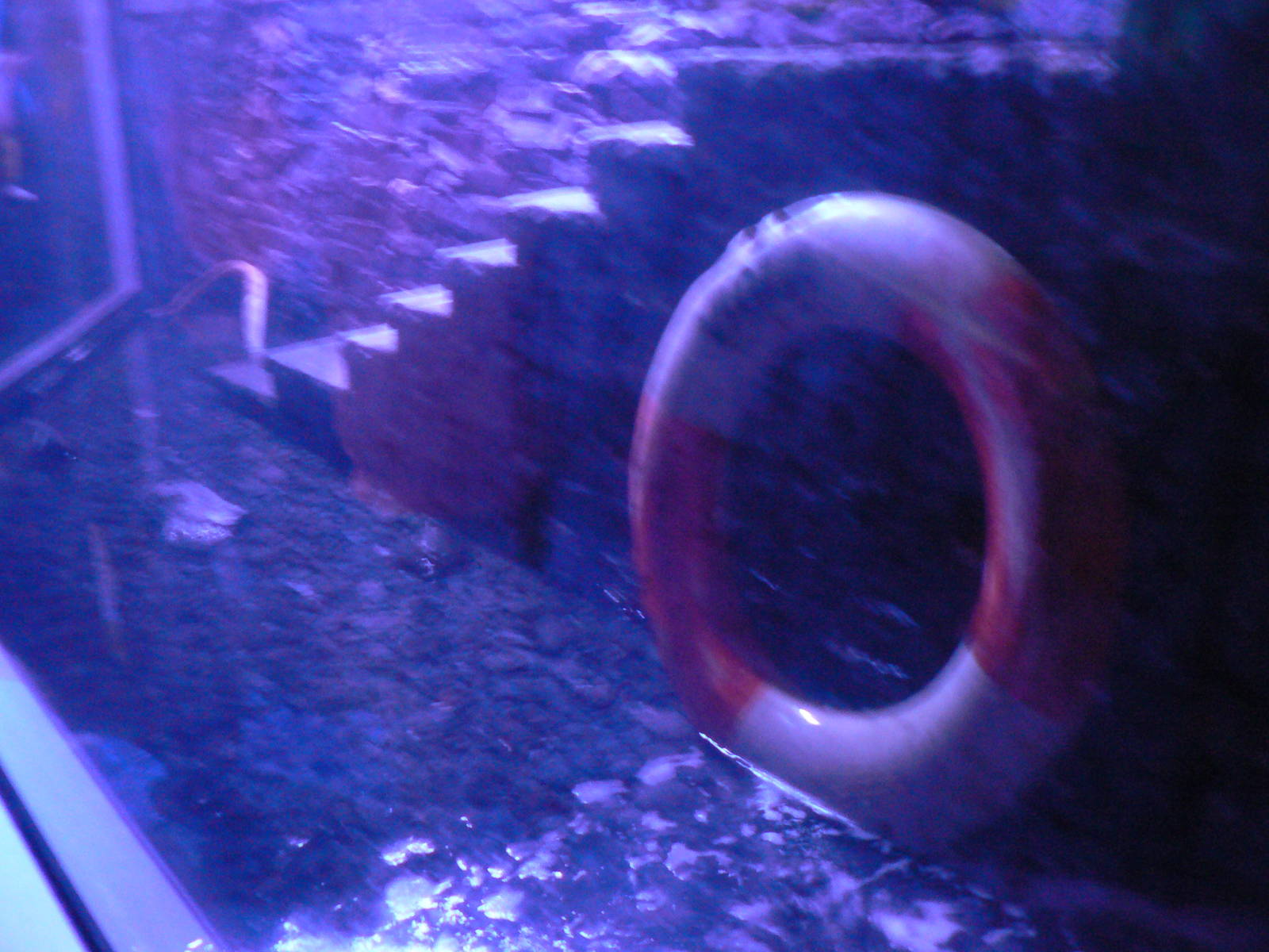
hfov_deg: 51.4
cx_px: 634
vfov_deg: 39.7
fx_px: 1320
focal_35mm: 36
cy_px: 476
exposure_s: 1/4
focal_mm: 6
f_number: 2.8
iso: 200
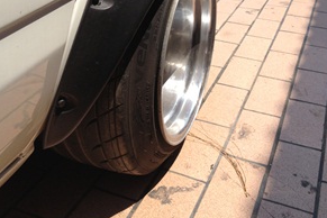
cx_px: 164
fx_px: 454
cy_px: 38
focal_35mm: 50
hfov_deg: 39.6
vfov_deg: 26.4
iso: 50
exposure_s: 1/1381
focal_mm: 4.28
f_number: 2.4
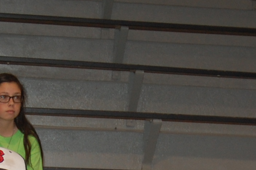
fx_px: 1407
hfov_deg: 10.4
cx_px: 88
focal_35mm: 198
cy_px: 303
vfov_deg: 6.8
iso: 400
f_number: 4.5
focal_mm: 31
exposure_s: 1/60
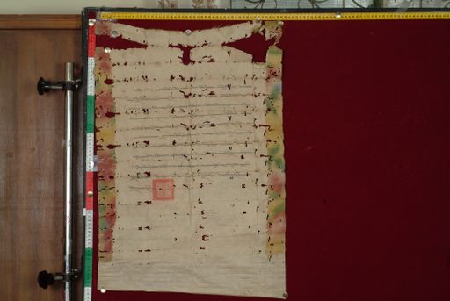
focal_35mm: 88
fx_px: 1108
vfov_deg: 15.5
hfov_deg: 23.0
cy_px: 150
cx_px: 225
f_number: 13
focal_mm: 59
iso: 160
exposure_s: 1/20
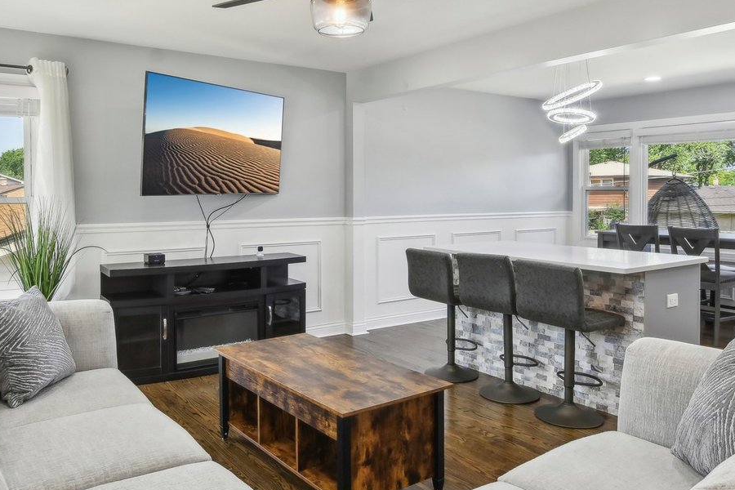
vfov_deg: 47.6
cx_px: 337
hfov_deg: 67.3
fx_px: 551
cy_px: 191
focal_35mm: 27
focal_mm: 10
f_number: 8
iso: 400
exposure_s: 1/50
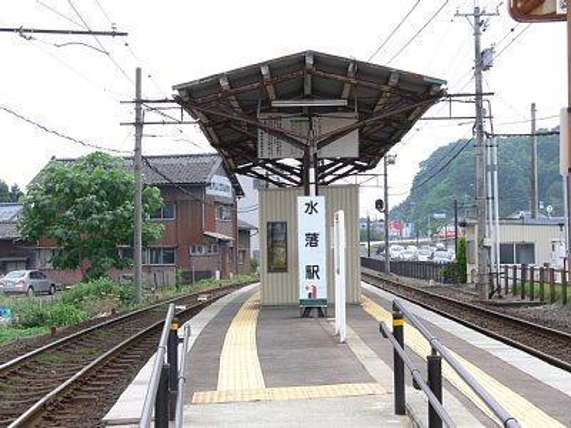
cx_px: 286
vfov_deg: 22.6
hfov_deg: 29.8
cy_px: 214
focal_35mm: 65
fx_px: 1072
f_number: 5.6
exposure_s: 1/125
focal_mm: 13.8
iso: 80
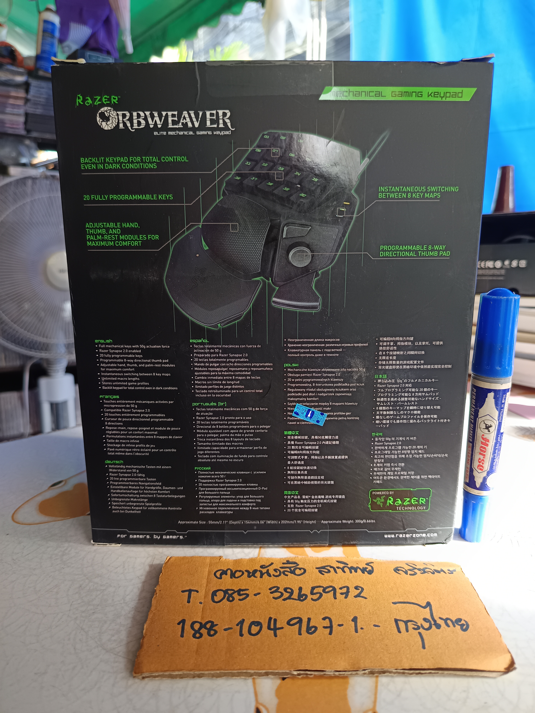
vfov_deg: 71.6
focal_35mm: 24
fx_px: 495
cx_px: 268
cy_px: 356
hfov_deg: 56.8
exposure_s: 1/50
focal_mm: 5.31
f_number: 1.7
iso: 831
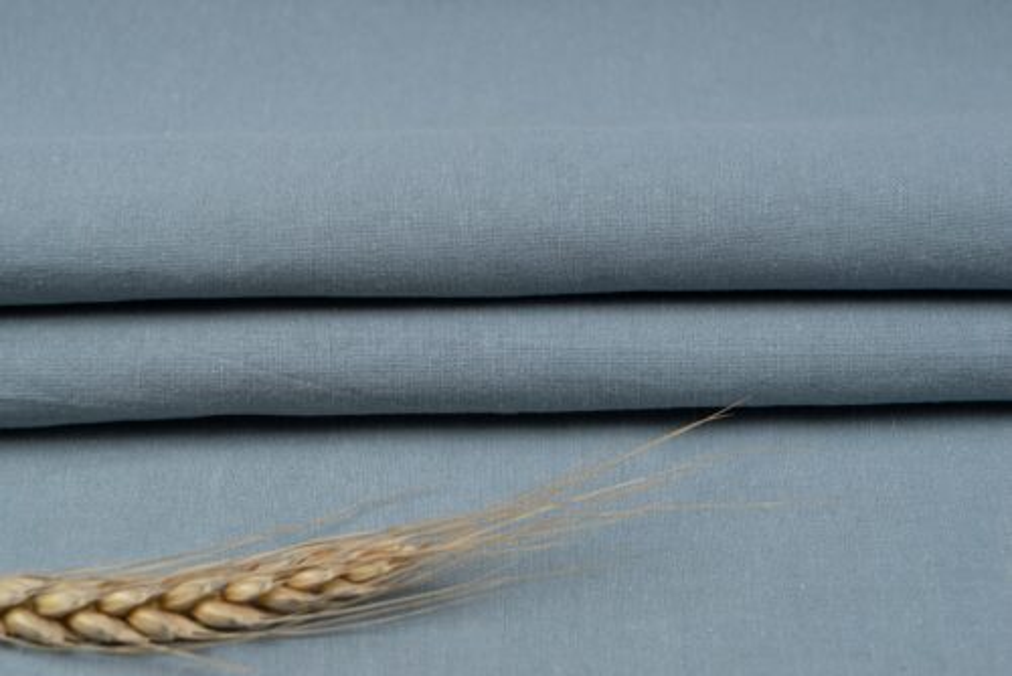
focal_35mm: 70
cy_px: 338
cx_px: 506
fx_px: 1969
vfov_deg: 19.5
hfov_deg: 28.8
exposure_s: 1/125
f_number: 11
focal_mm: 70
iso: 50
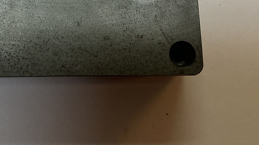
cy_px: -86
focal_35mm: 78
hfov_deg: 26.6
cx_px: 45
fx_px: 536
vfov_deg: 14.3
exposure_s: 1/120
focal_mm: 3
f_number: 1.8
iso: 32
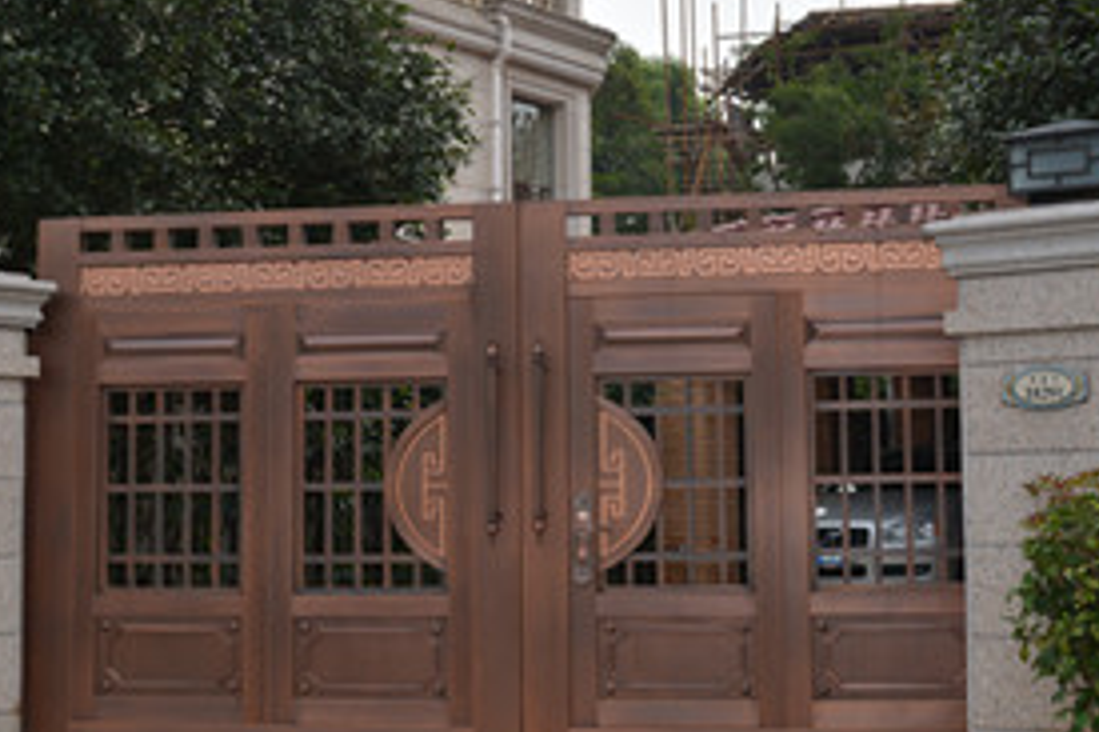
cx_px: 591
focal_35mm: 60
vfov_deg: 22.6
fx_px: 1830
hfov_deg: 33.4
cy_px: 338
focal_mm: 22
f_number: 9
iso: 100
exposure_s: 1/200
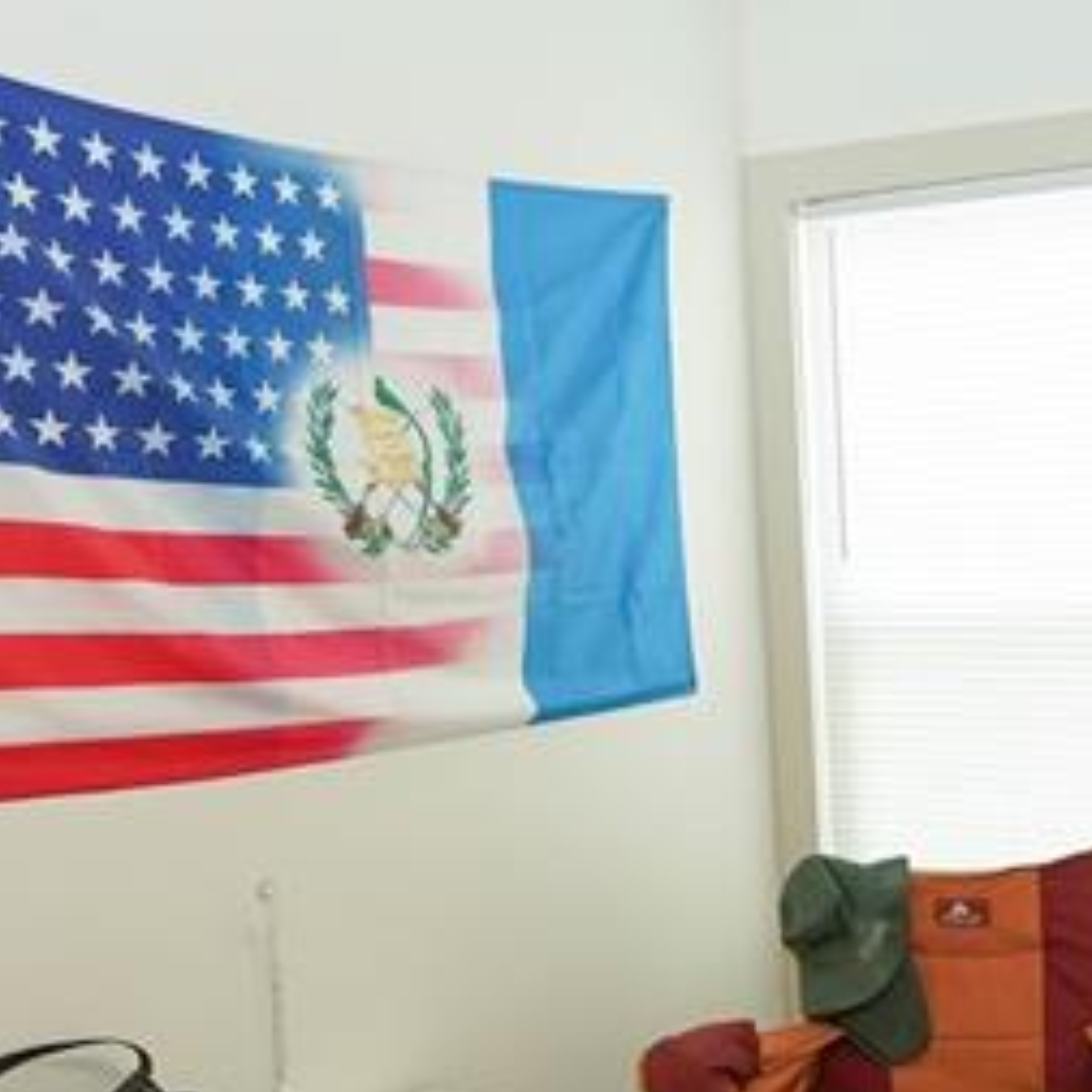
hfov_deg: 29.9
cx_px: 963
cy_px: 915
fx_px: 1963
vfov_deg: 30.1
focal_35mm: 55
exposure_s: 1/160
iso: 1600
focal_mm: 16
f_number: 4
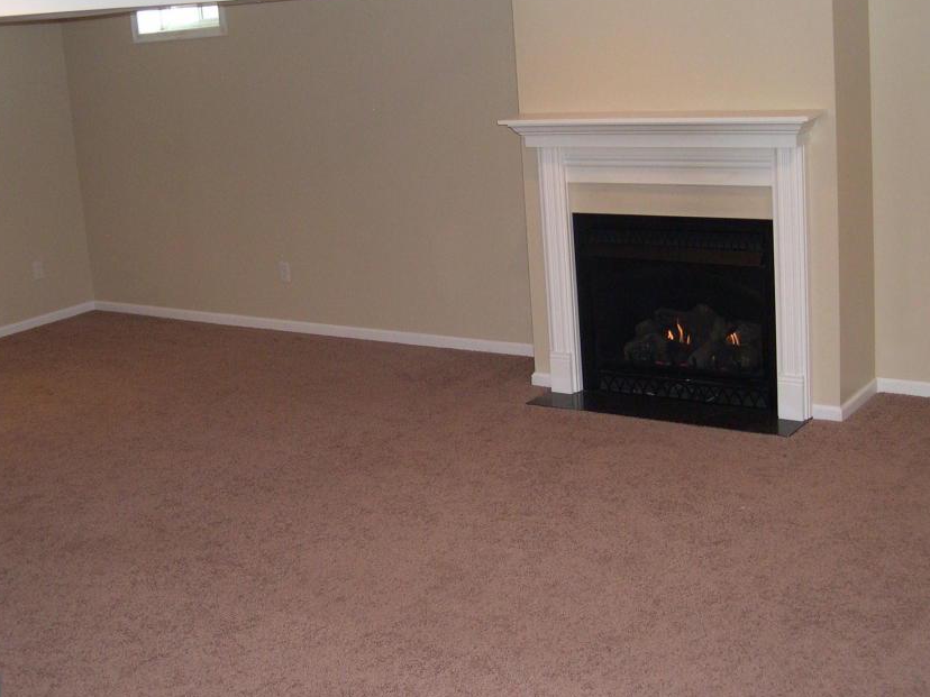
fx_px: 1263
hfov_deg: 40.4
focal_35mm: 47
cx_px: 436
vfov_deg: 30.8
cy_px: 288
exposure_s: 1/60
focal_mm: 8
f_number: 2.8
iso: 262
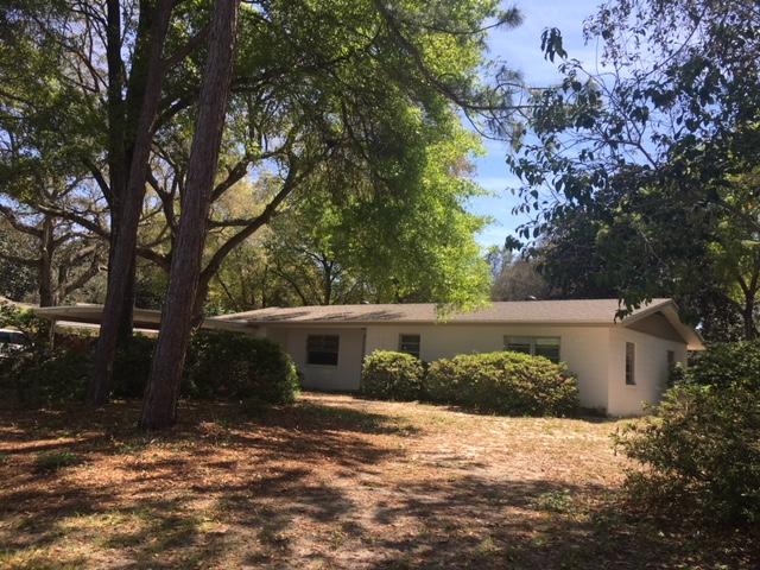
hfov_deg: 61.7
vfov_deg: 48.2
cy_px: 285
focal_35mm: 29
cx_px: 380
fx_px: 637
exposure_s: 1/718
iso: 25
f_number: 2.2
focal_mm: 4.15
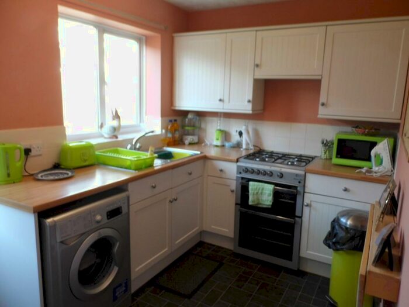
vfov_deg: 54.9
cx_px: 204
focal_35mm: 25
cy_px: 154
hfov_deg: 69.4
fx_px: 295
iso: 160
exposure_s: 1/60
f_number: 3.1
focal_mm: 4.5
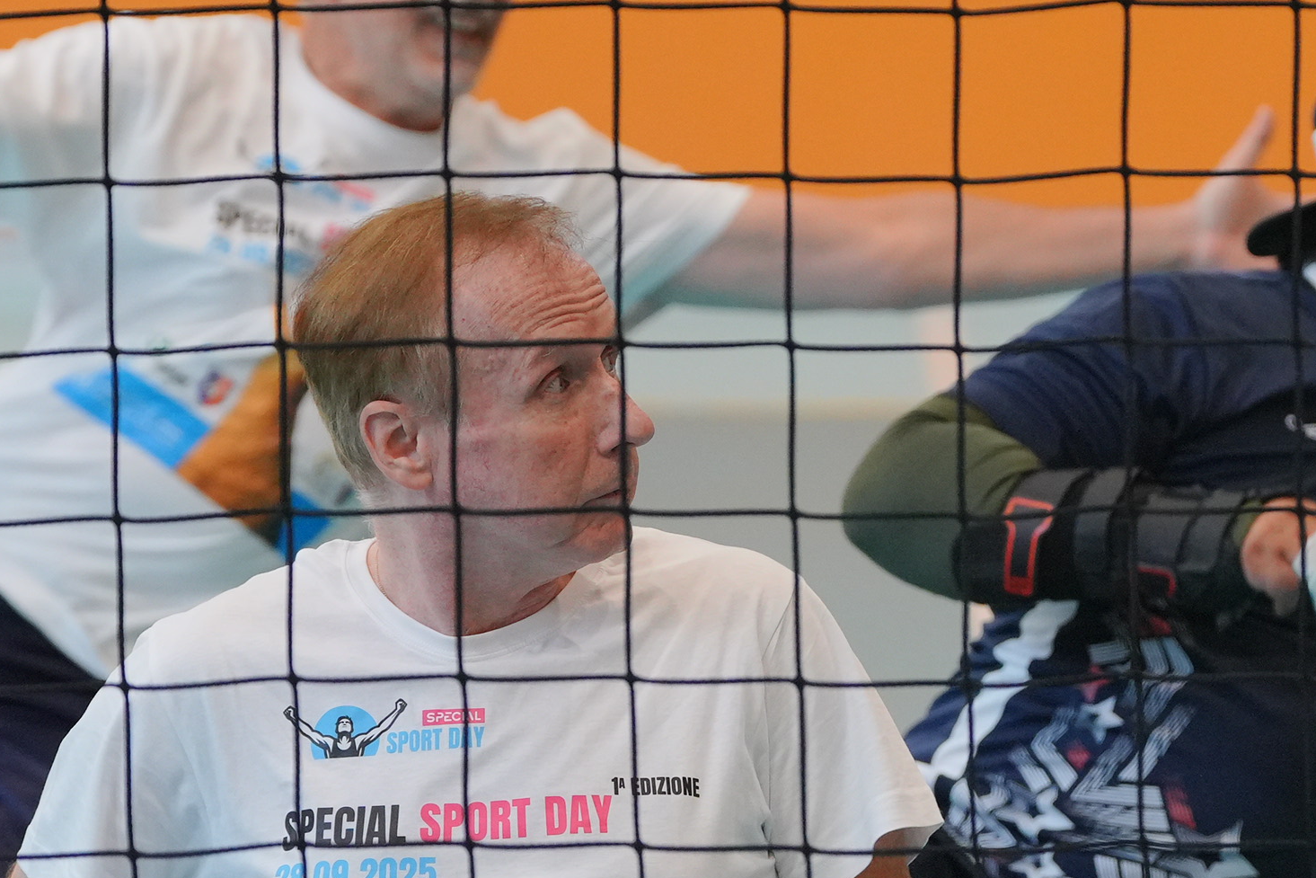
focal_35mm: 360
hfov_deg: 5.7
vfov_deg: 3.8
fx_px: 13160
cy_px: 315
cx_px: 731
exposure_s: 1/640
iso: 1600
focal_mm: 111
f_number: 3.2
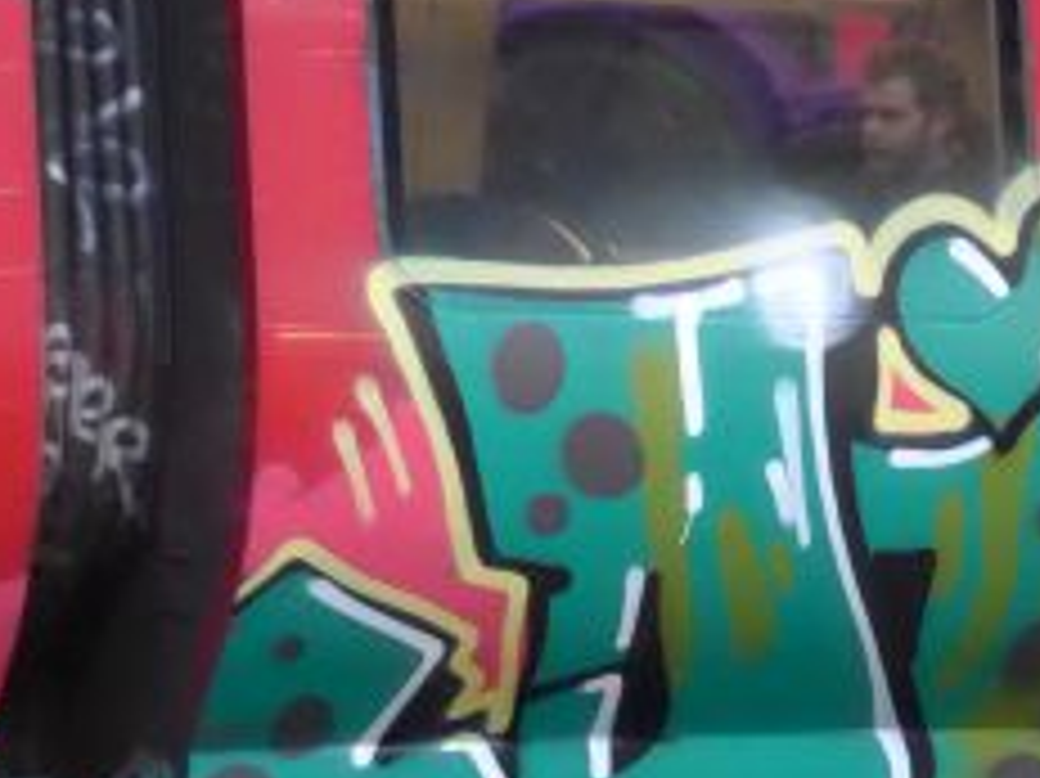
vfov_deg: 9.2
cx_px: 846
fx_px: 4805
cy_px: 740
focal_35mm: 160
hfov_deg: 12.3
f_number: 4.2
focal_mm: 15
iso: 2000
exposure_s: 1/80
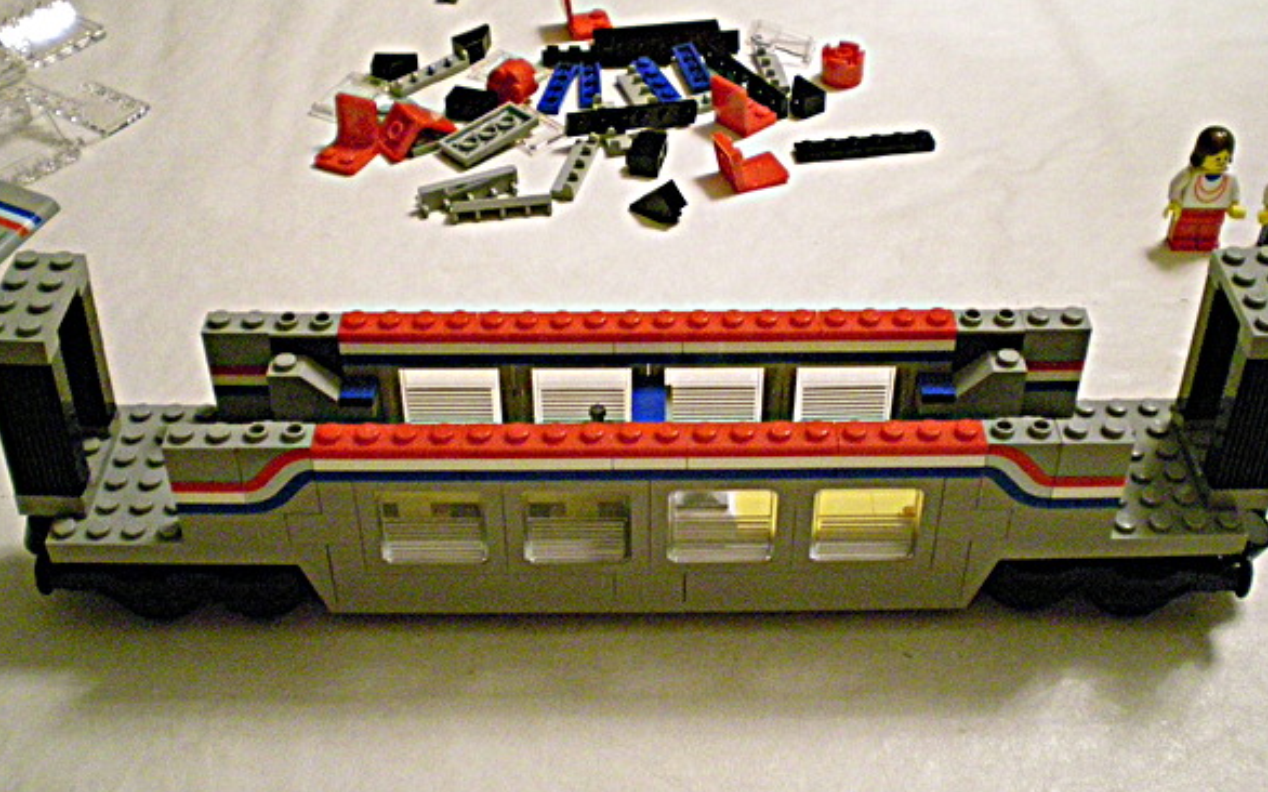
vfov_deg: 29.2
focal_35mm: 44
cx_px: 636
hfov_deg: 45.3
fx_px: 1520
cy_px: 344
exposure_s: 1/39.1
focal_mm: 6.3
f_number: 3.1
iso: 800
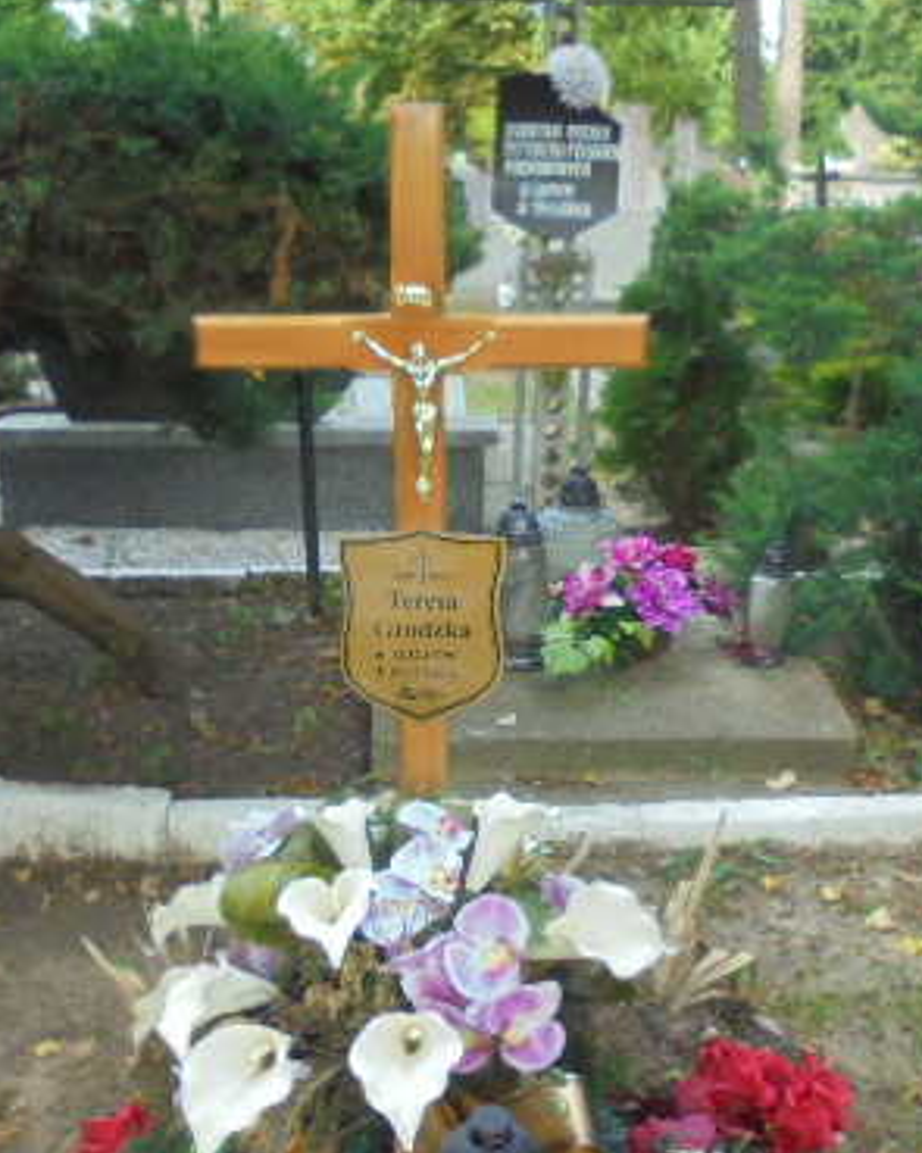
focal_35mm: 44
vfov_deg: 42.0
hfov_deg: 34.1
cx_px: 416
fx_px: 1501
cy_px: 606
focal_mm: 4.6
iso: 100
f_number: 3.5
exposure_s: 1/100
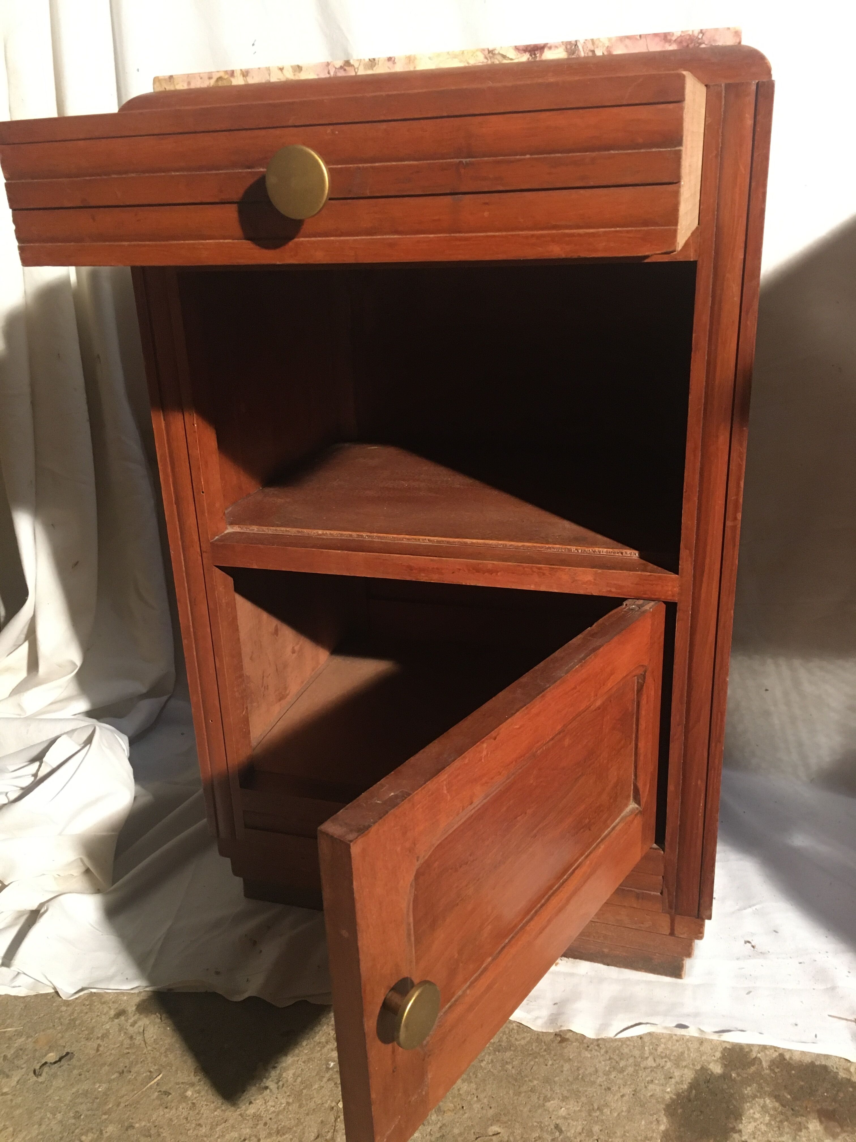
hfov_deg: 48.2
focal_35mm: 29
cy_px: 571
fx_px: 956
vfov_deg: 61.7
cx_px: 428
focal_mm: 4.15
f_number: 2.2
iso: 200
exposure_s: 1/20
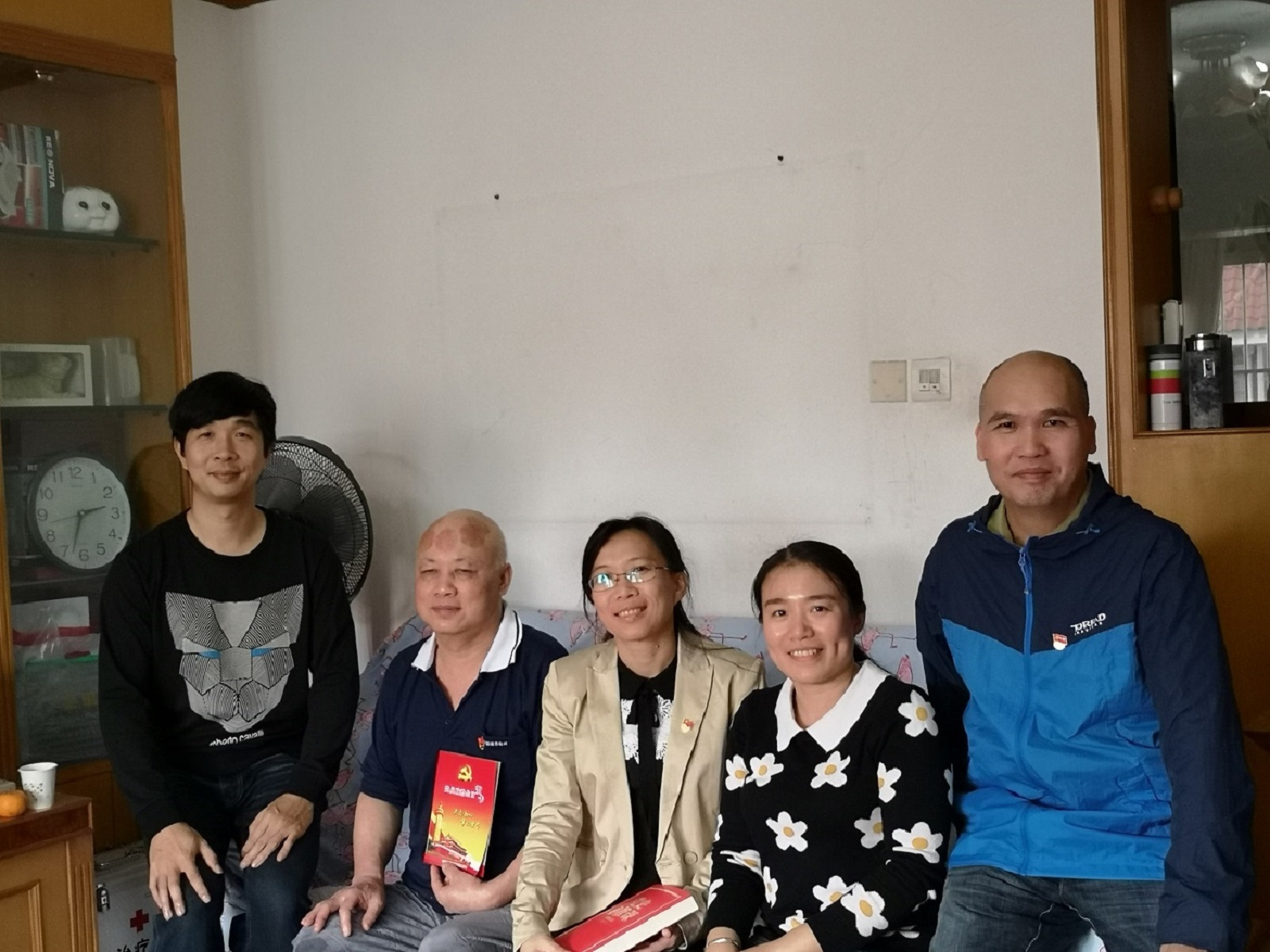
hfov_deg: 45.8
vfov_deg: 35.1
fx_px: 1504
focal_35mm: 41
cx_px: 635
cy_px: 476
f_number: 1.8
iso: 200
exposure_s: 1/33.3
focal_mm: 3.95
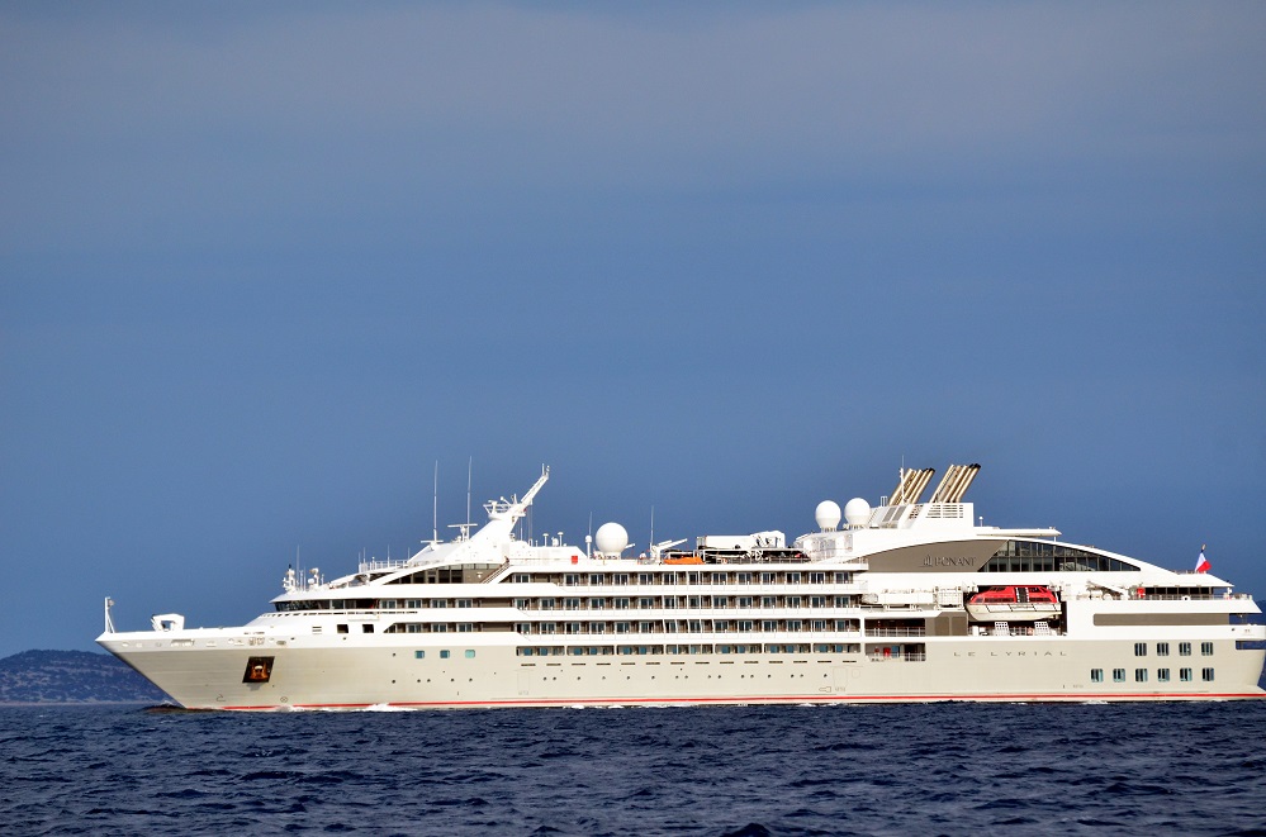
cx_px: 633
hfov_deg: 6.9
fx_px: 10525
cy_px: 418
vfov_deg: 4.6
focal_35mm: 300
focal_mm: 200
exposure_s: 1/5000
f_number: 5.3
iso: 640
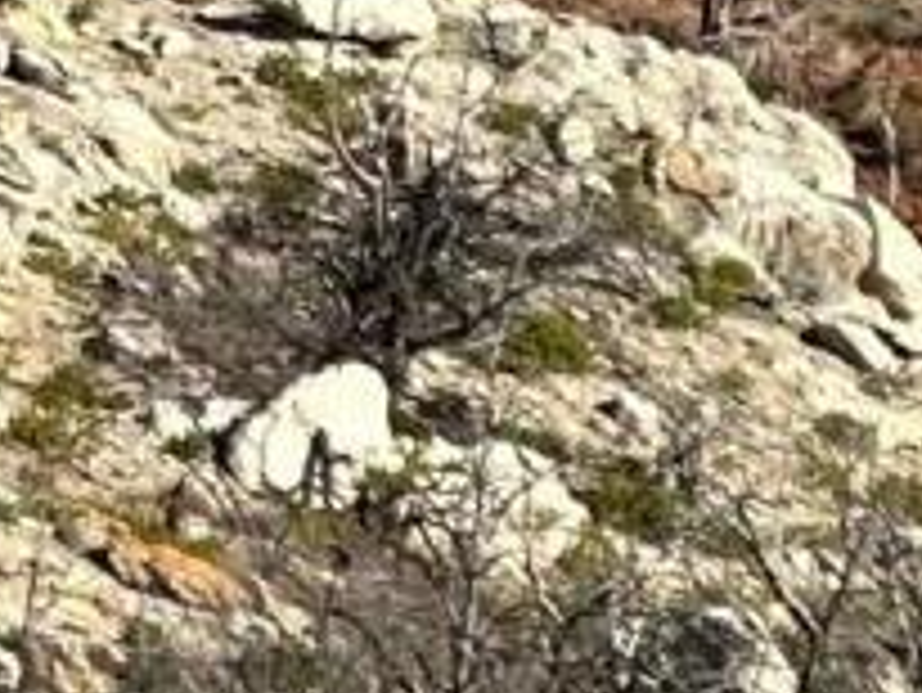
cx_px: -1520
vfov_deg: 2.0
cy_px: -1544
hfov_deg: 2.6
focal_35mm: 752
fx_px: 20041
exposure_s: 1/622
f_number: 2.8
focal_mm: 9
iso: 32
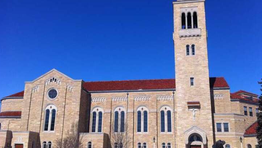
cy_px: 70
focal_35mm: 42
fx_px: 292
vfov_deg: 28.4
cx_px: 139
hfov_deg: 48.3
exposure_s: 1/3016
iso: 80
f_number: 2.8
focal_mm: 3.85
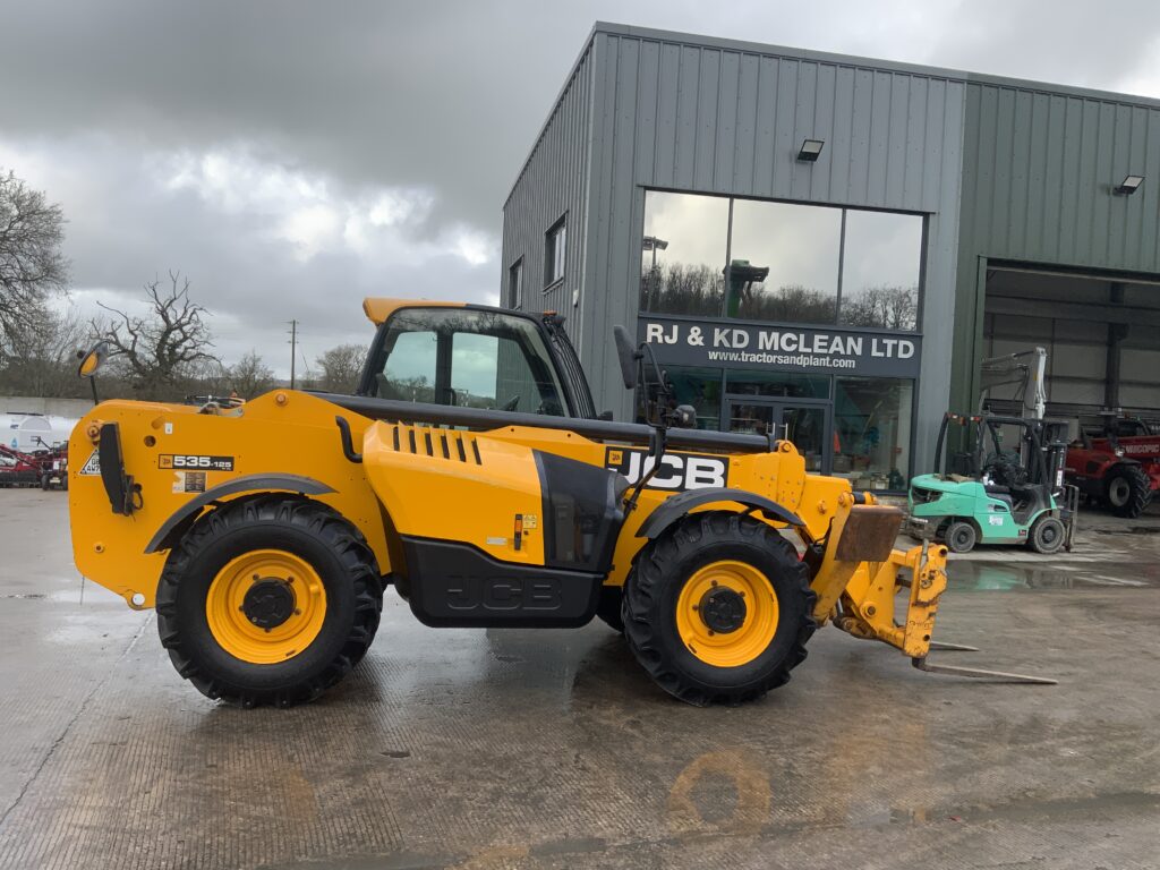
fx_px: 972
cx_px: 580
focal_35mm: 29
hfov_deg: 61.7
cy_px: 435
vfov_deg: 48.2
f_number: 1.8
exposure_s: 1/650
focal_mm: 3
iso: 16
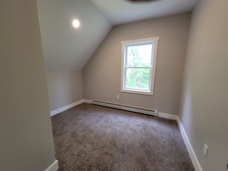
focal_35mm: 13
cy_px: 86
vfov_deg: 89.9
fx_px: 86
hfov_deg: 106.2
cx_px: 114
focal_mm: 2.2
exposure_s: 1/60
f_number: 2.2
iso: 160
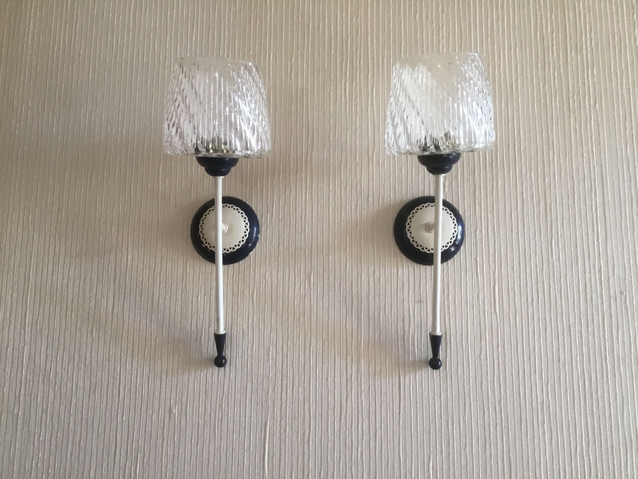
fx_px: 571
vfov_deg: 45.4
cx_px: 319
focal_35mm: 31
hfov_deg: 58.4
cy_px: 240
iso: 80
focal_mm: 3.3
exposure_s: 1/33
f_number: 2.4
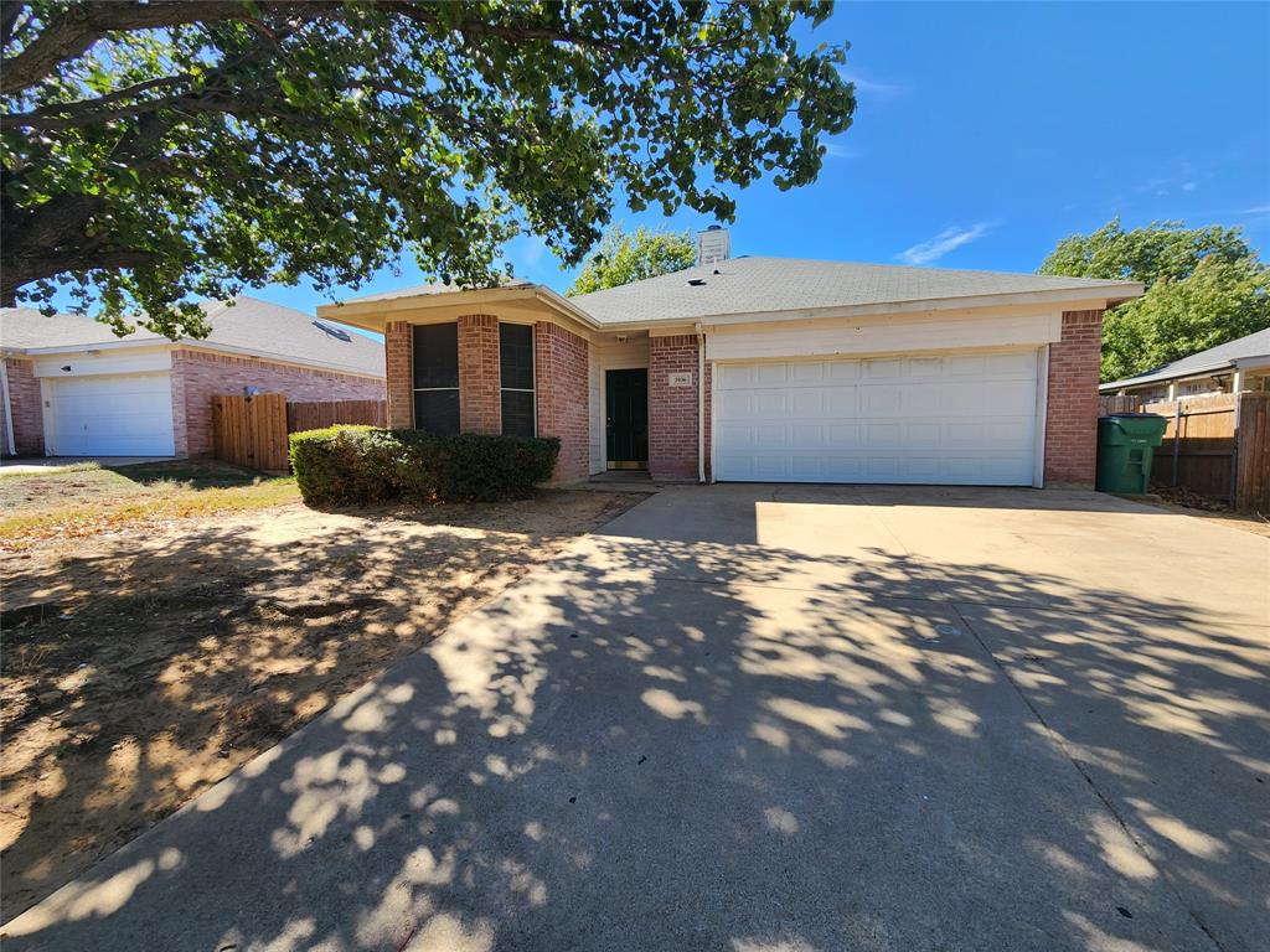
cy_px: 476
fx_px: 477
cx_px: 635
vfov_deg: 89.9
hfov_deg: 106.2
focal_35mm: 13
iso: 50
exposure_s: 1/734
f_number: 2.2
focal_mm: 2.2
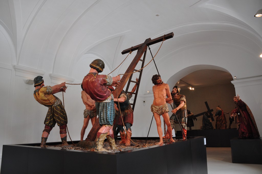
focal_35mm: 27
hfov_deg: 67.4
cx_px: 131
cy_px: 87
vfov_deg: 47.8
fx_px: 196
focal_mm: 18
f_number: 3.5
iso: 450
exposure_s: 1/80
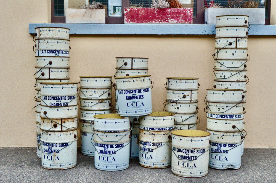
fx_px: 367
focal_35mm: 48
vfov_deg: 28.0
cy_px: 92
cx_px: 138
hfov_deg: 41.2
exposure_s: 1/400
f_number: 10
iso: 1250
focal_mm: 32
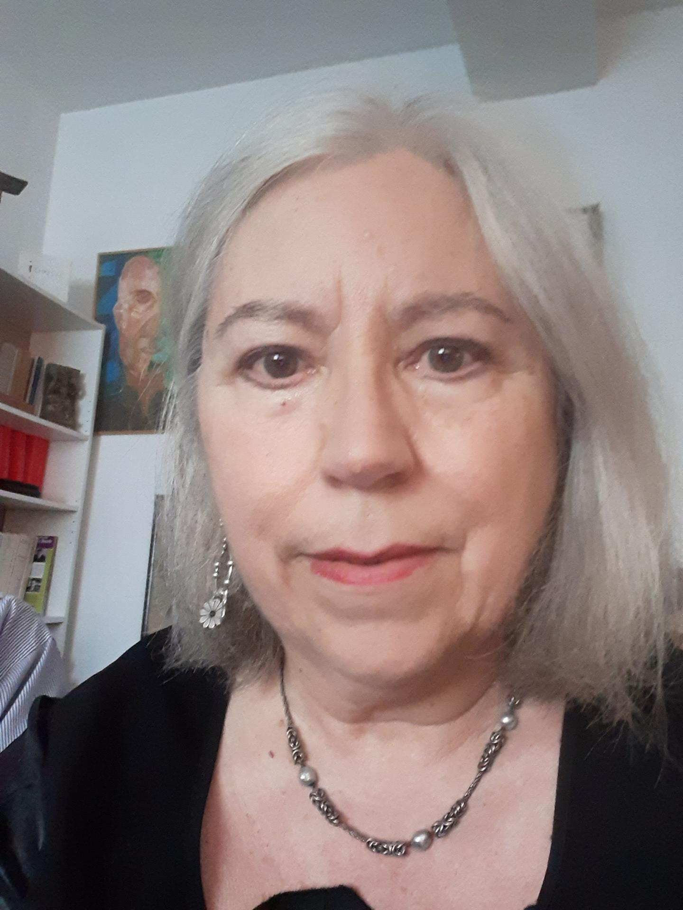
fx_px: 816
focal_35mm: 31
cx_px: 342
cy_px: 455
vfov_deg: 58.4
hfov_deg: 45.4
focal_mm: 2.61
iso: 400
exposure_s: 1/25
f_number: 2
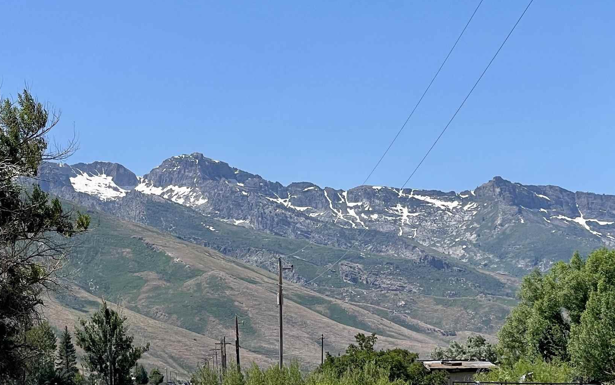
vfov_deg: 10.2
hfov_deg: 16.2
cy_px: 199
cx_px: 135
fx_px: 2146
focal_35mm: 128
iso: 20
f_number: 2.2
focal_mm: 7.5
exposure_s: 1/1468
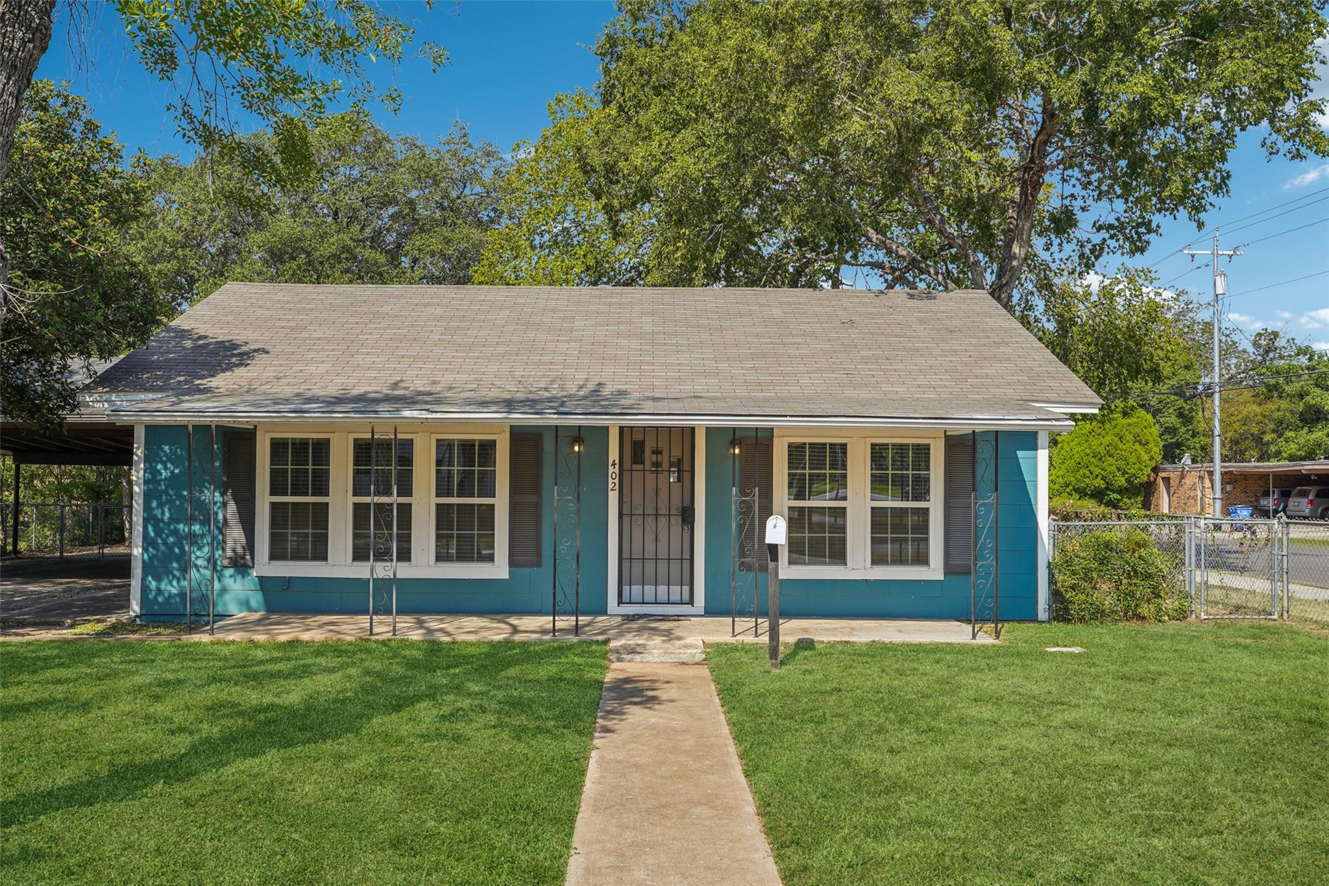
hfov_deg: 60.3
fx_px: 1144
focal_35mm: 31
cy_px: 443
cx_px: 664
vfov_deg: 42.3
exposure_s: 1/160
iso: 100
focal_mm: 31
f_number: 8
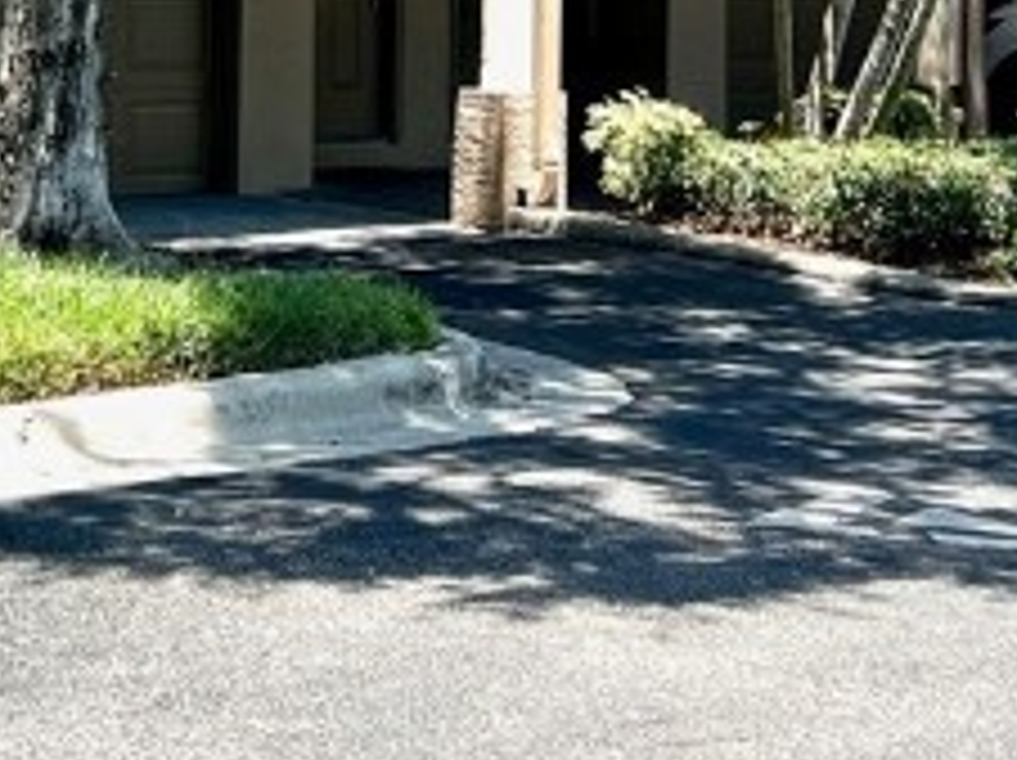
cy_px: -360
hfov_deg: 16.7
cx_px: 346
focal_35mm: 118
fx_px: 3463
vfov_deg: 12.0
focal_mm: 5.7
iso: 50
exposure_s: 1/1779
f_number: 1.5
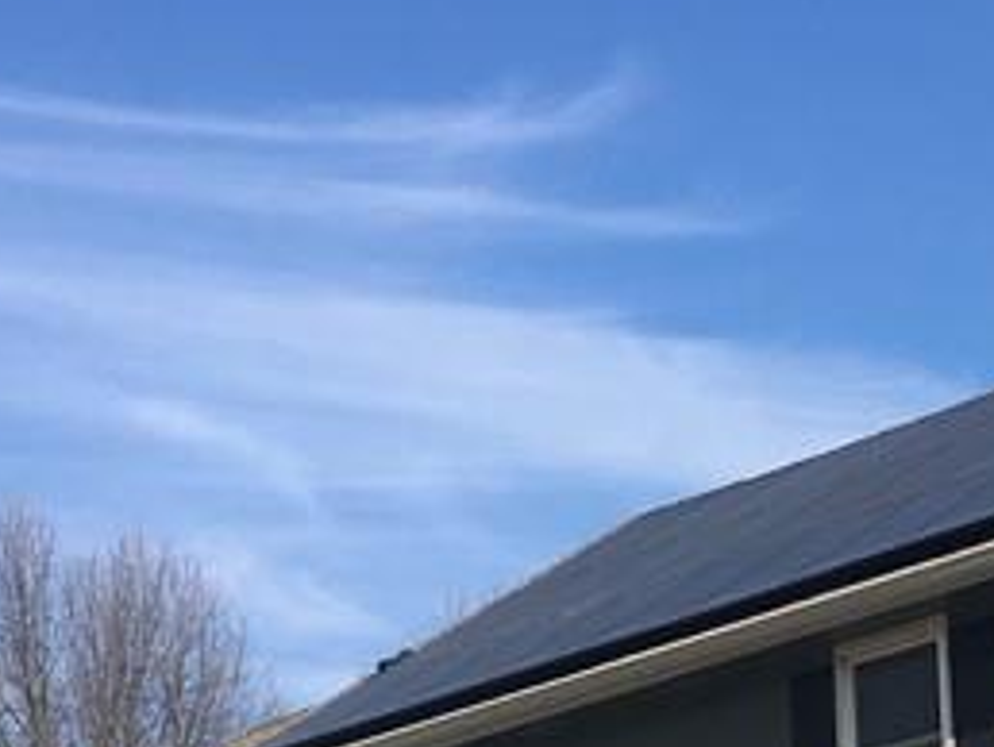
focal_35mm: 115
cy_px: 1171
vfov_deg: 12.2
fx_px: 3305
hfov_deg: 16.6
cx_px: 1110
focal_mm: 4.15
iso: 25
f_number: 2.2
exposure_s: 1/1479
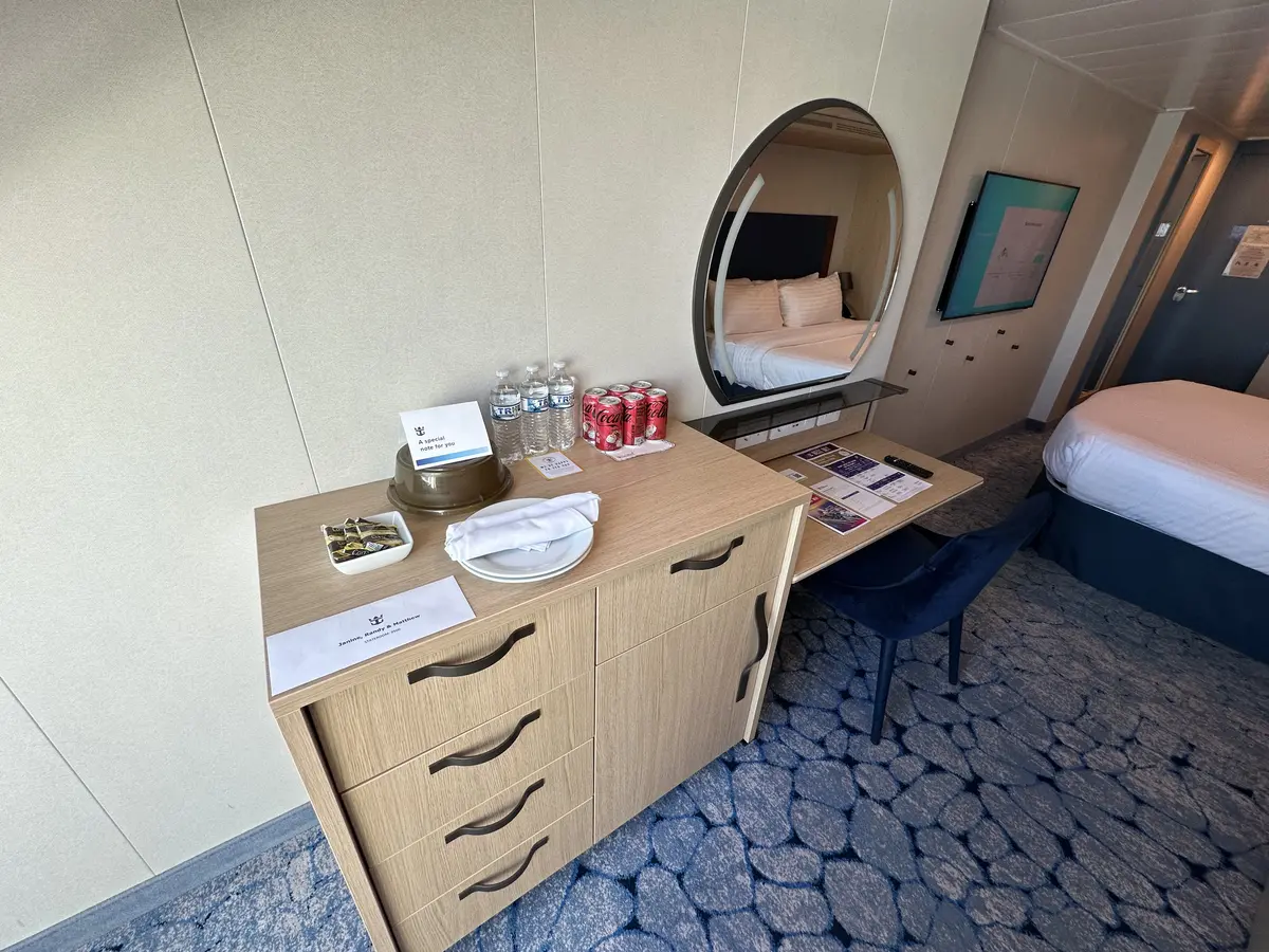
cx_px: 634
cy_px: 476
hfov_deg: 102.1
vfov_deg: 85.7
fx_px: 513
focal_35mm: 14
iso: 64
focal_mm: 2.22
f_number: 2.2
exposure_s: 1/120
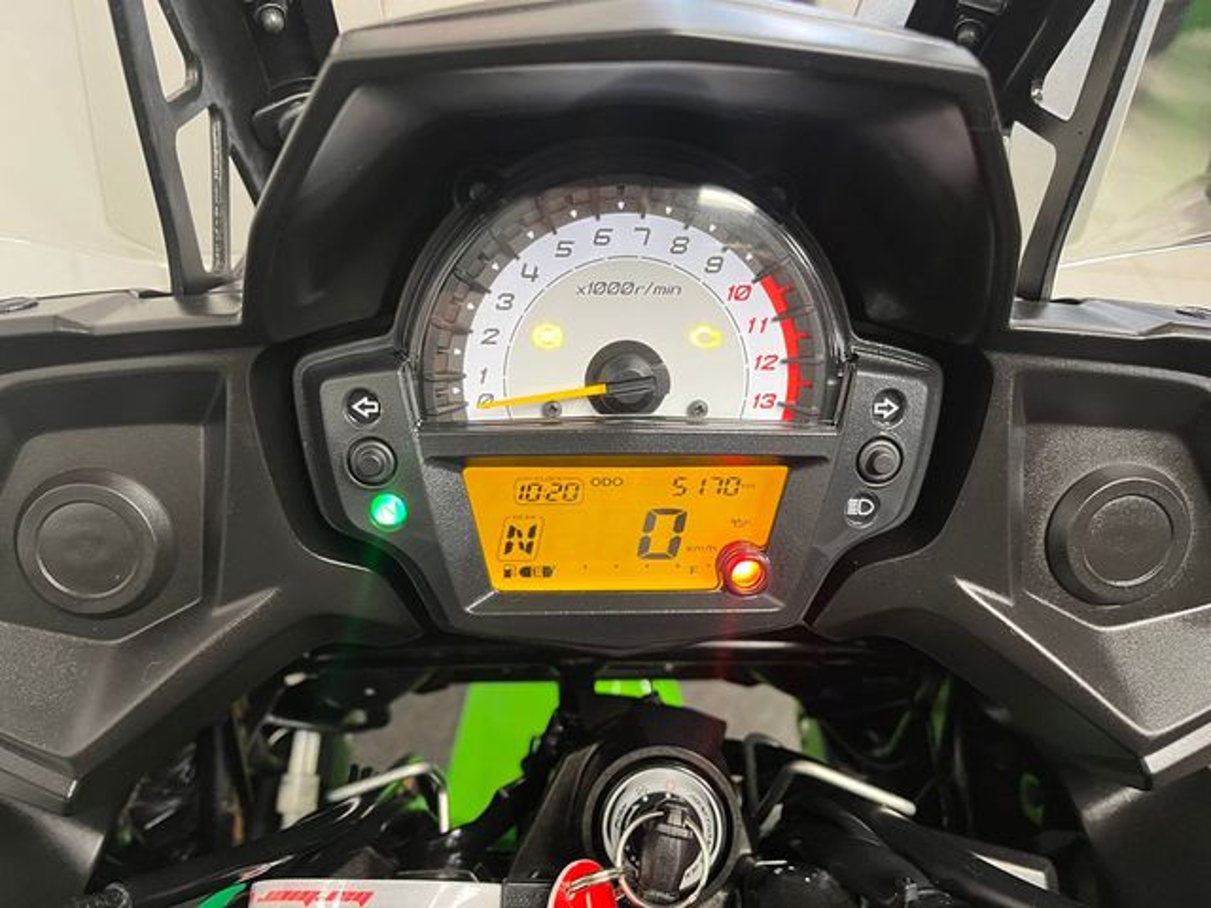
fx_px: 910
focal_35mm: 26
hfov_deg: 67.3
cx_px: 606
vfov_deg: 53.1
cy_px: 454
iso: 320
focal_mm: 5.1
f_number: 1.6
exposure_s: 1/50
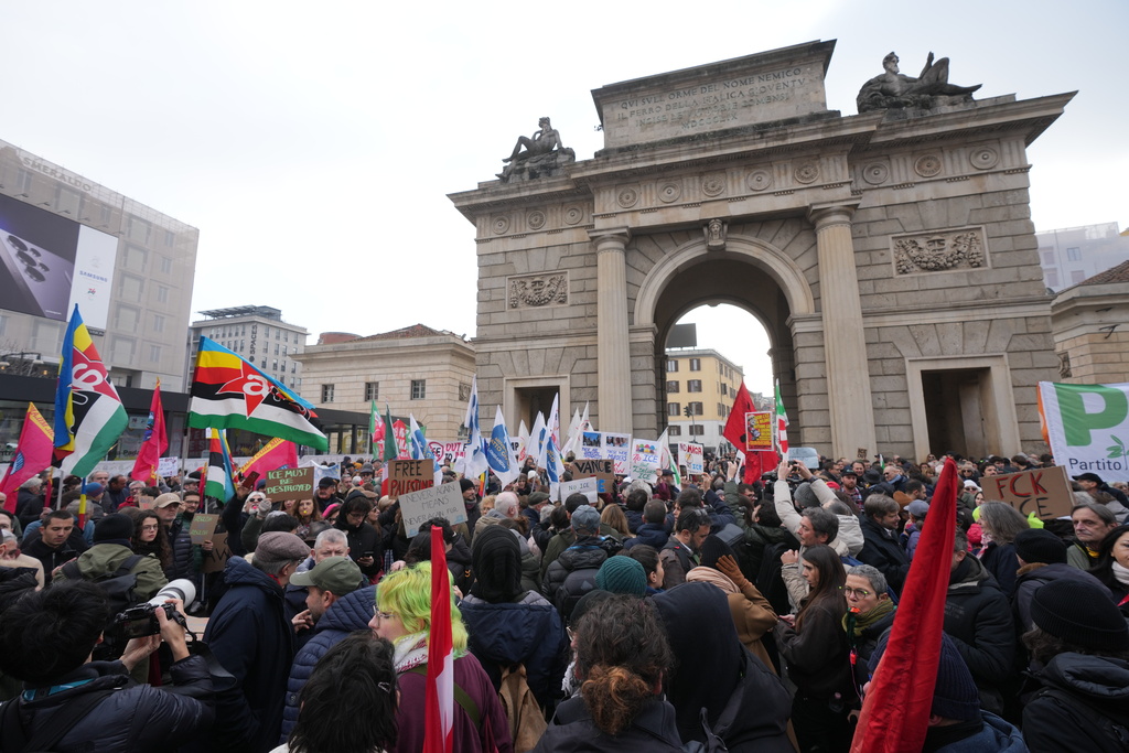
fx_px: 502
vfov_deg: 73.8
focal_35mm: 16
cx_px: 564
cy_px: 376
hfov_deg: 96.7
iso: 400
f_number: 5.6
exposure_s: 1/400
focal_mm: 16
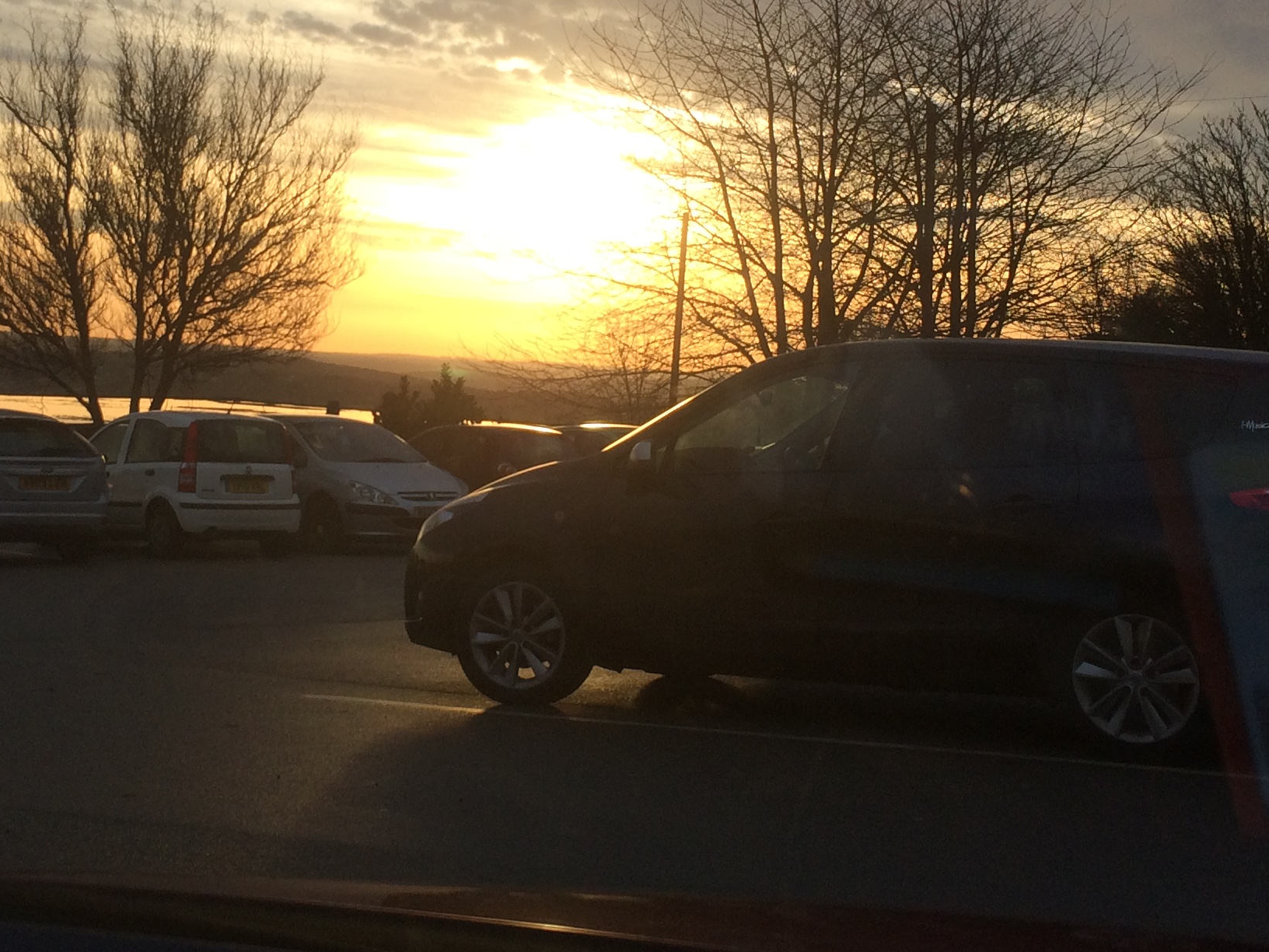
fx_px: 2126
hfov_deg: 33.1
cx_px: 471
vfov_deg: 25.0
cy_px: 274
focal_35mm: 58
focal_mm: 4.15
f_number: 2.2
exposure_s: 1/533
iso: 32
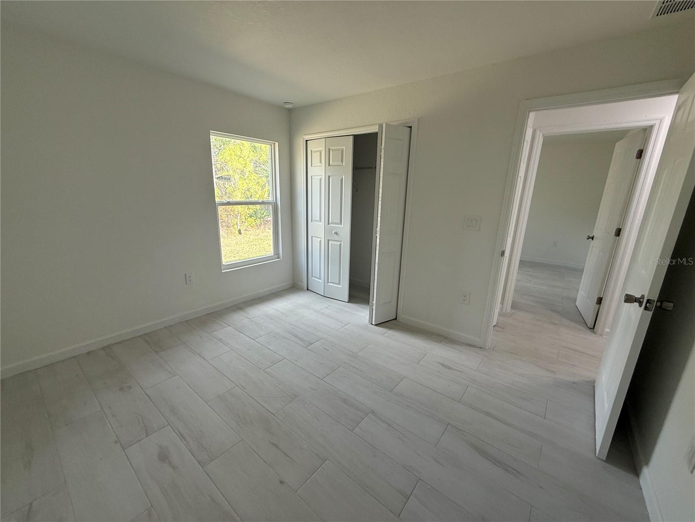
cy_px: 261
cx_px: 348
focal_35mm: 14
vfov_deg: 85.7
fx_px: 281
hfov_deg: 102.1
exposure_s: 1/120
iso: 125
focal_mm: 2.22
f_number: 2.2
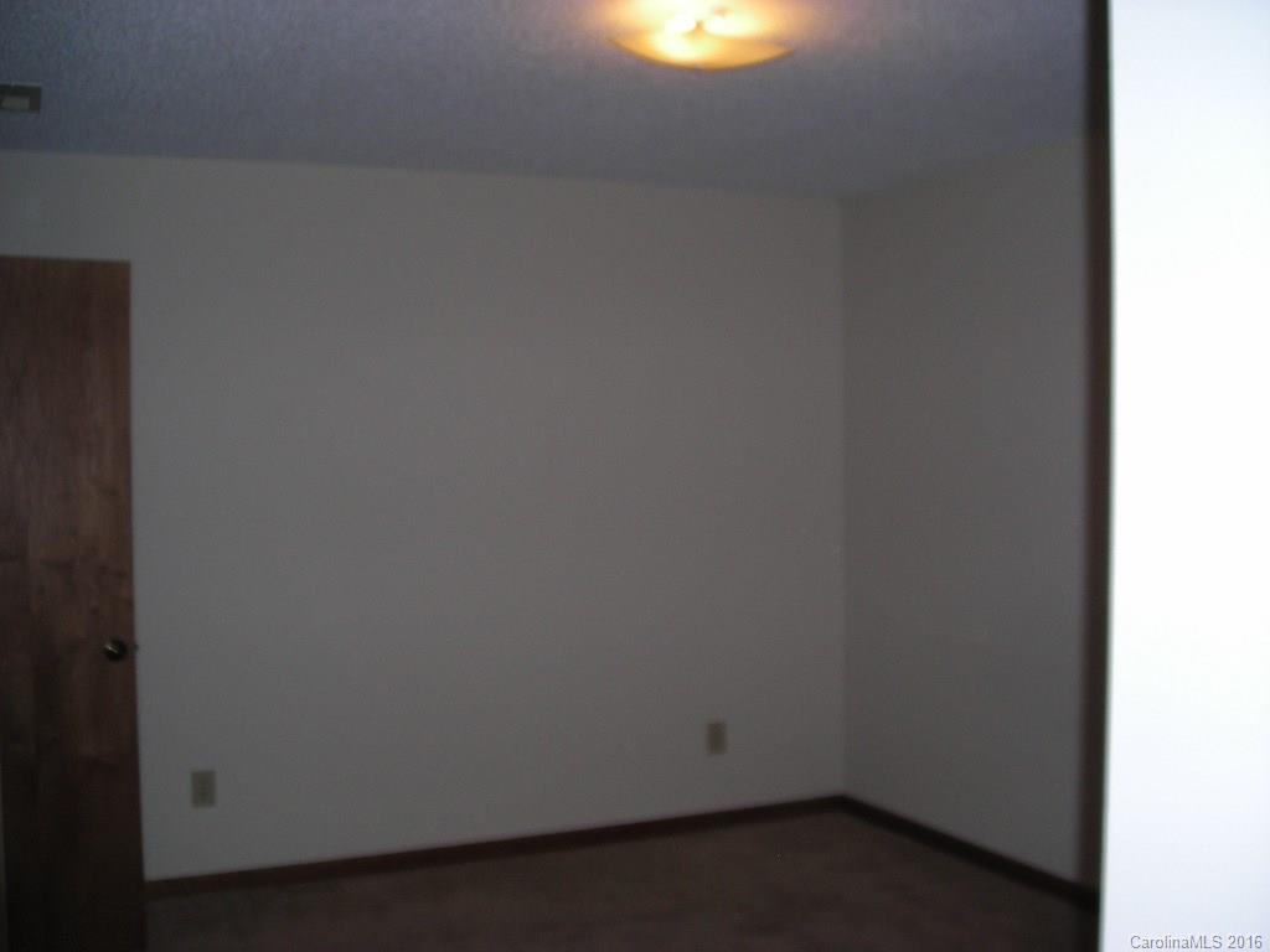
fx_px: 1394
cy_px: 476
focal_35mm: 38
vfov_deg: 37.7
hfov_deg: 49.0
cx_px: 635
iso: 141
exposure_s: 1/60
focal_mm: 6.3
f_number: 3.2
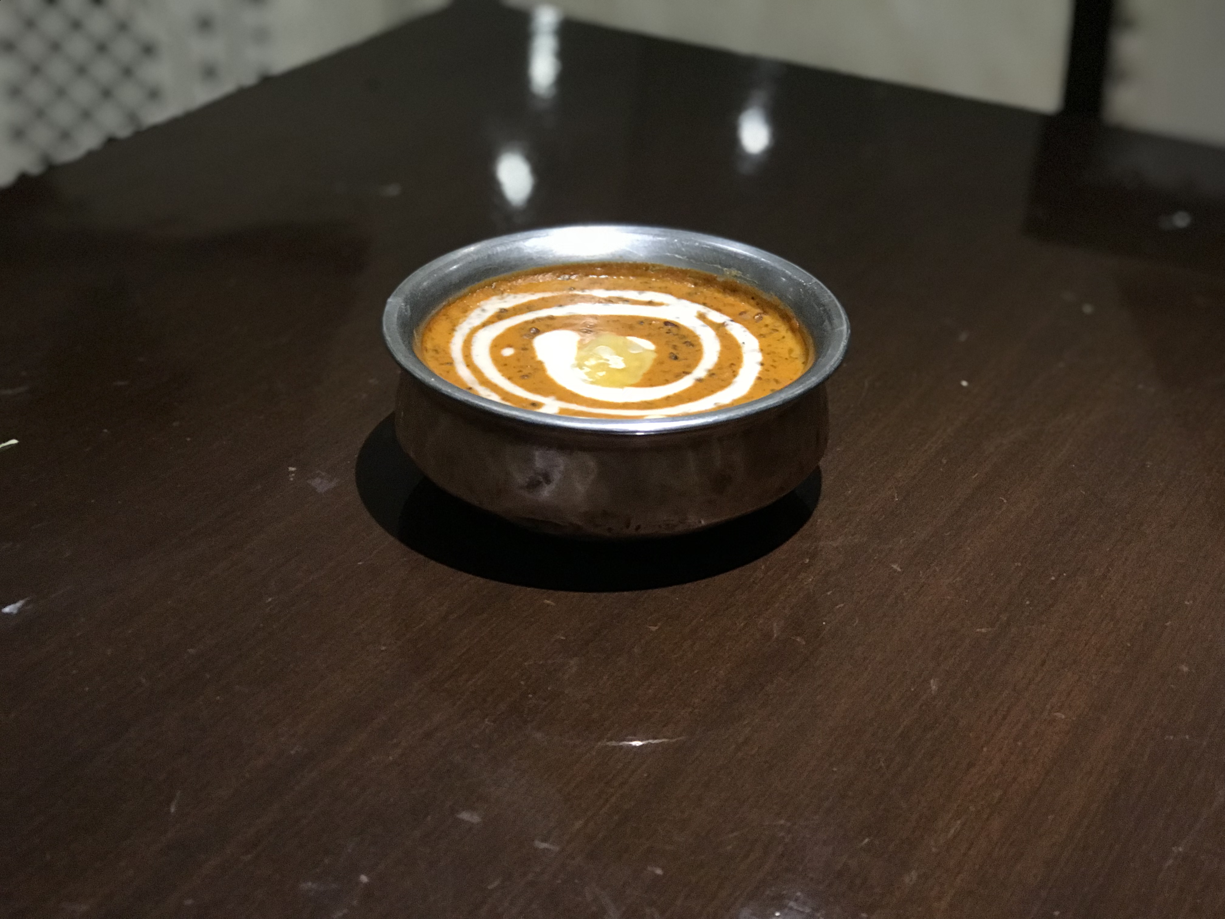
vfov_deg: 25.7
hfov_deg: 33.8
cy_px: 460
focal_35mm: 57
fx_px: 2017
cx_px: 612
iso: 320
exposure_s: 1/50
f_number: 2.8
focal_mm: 6.6
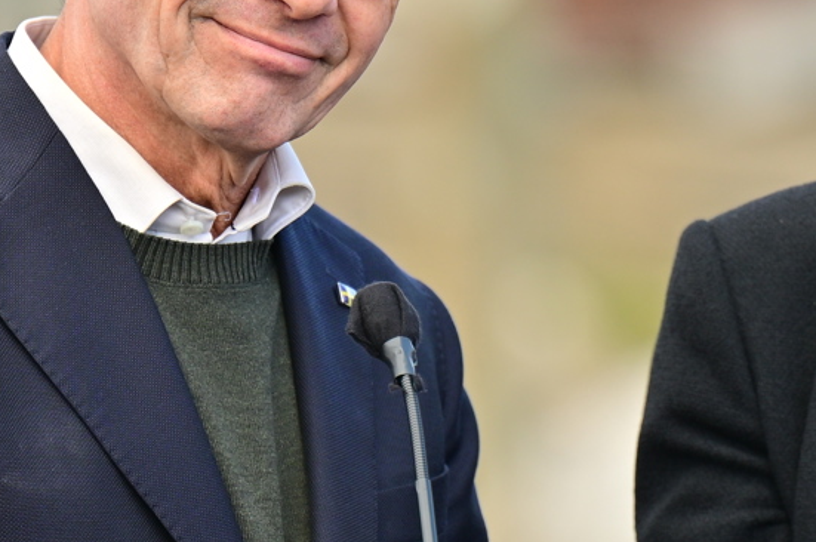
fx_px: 16776
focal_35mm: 741
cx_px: 671
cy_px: 116
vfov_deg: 1.9
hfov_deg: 2.8
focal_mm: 200
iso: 90
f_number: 2.8
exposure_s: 1/640
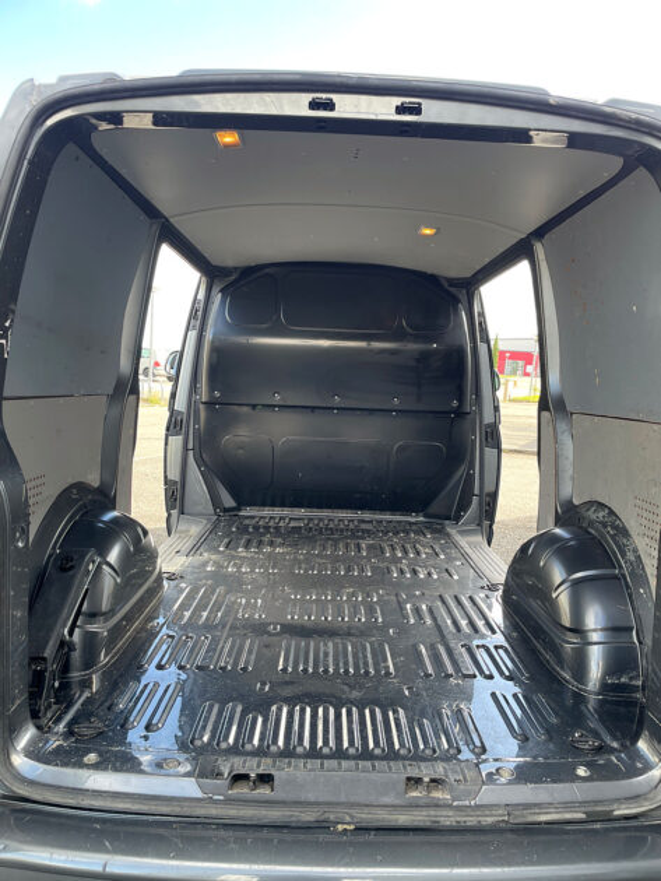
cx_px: 330
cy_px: 440
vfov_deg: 67.3
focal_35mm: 26
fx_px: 662
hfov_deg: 53.1
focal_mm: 4.2
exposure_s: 1/230
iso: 32
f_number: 1.6
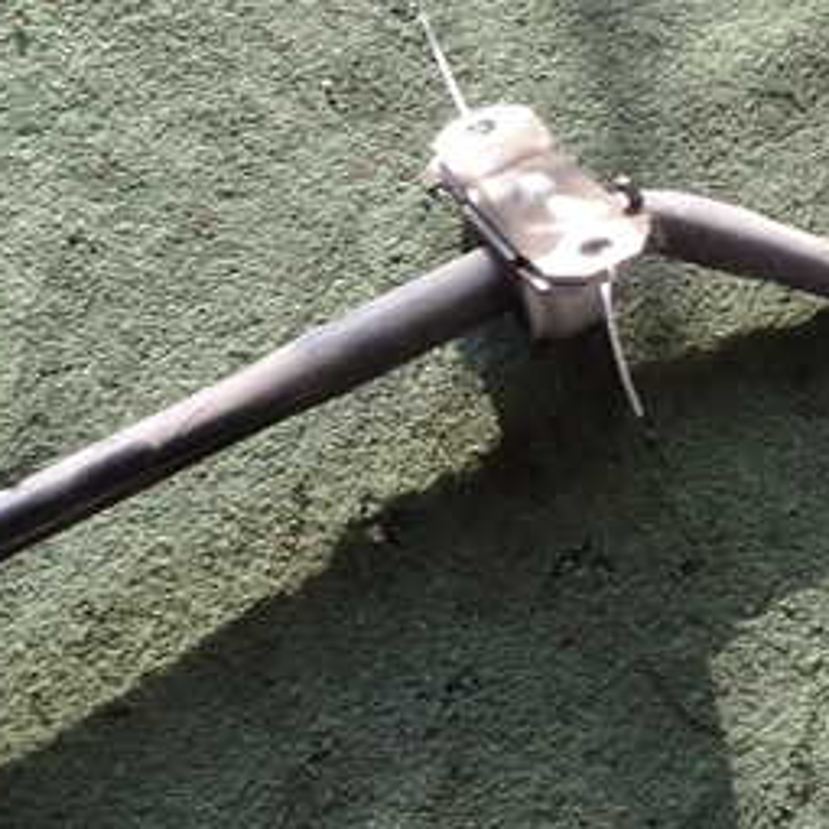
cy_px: 237
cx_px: 673
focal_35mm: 52
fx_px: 1409
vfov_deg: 32.3
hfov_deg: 31.9
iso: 100
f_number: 2.8
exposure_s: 1/100
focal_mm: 4.5
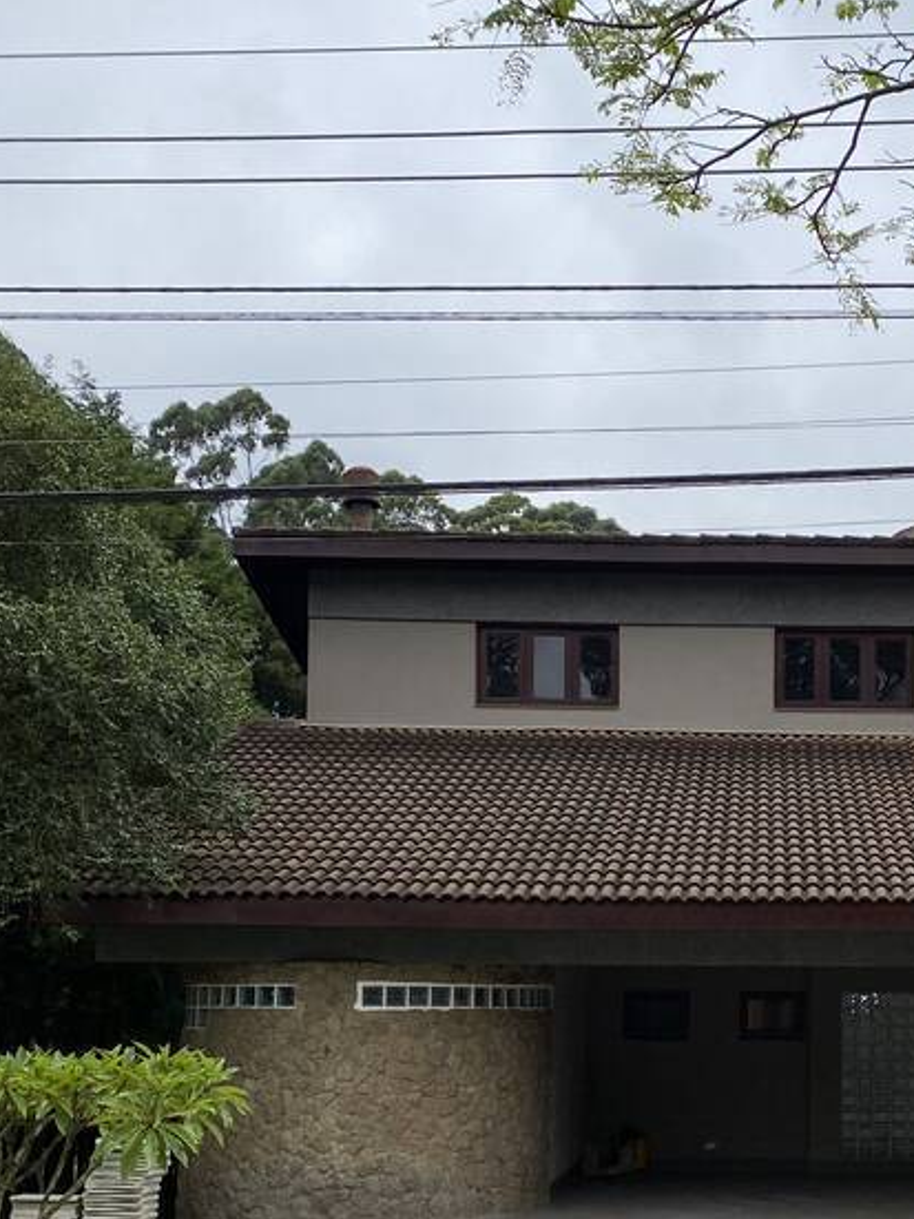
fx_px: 1796
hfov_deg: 27.6
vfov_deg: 36.5
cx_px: 814
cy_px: 929
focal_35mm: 51
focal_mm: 4.25
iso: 32
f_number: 1.8
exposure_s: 1/3984
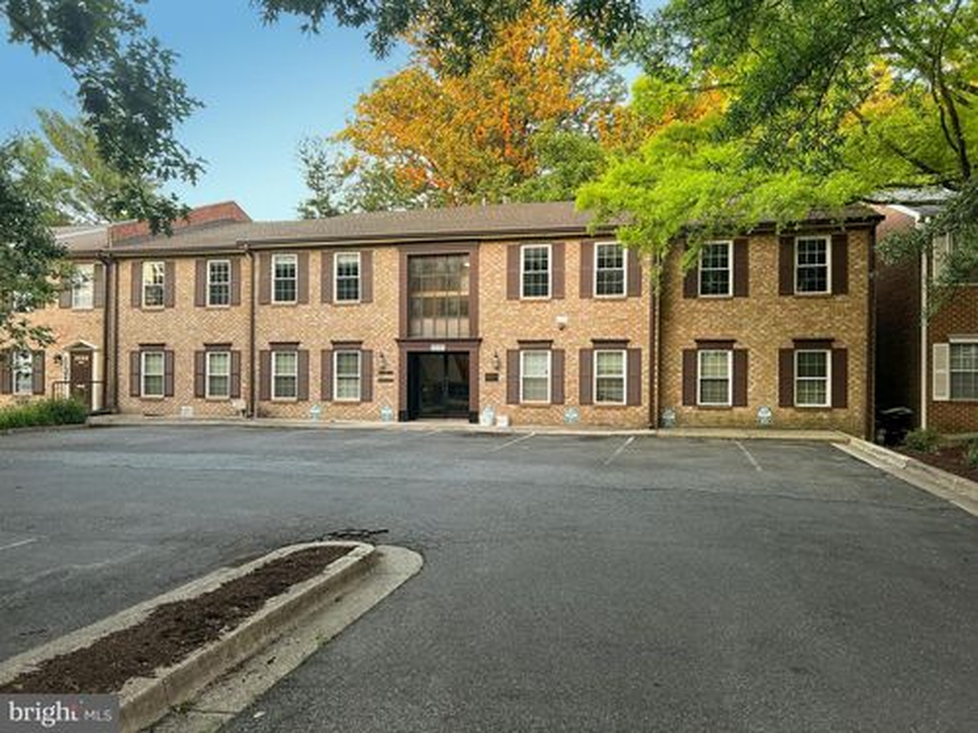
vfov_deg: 53.1
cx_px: 489
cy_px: 366
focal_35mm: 26
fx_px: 735
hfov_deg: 67.3
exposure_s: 1/100
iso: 125
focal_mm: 5.7
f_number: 1.5
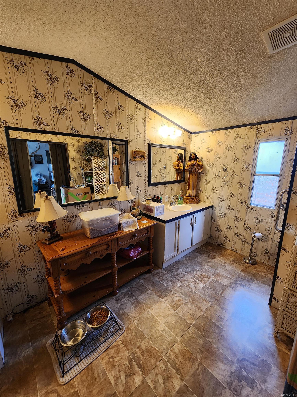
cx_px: 148
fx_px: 149
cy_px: 198
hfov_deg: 89.9
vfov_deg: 106.2
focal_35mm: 13
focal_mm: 2.2
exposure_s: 1/40
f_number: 2.2
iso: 320
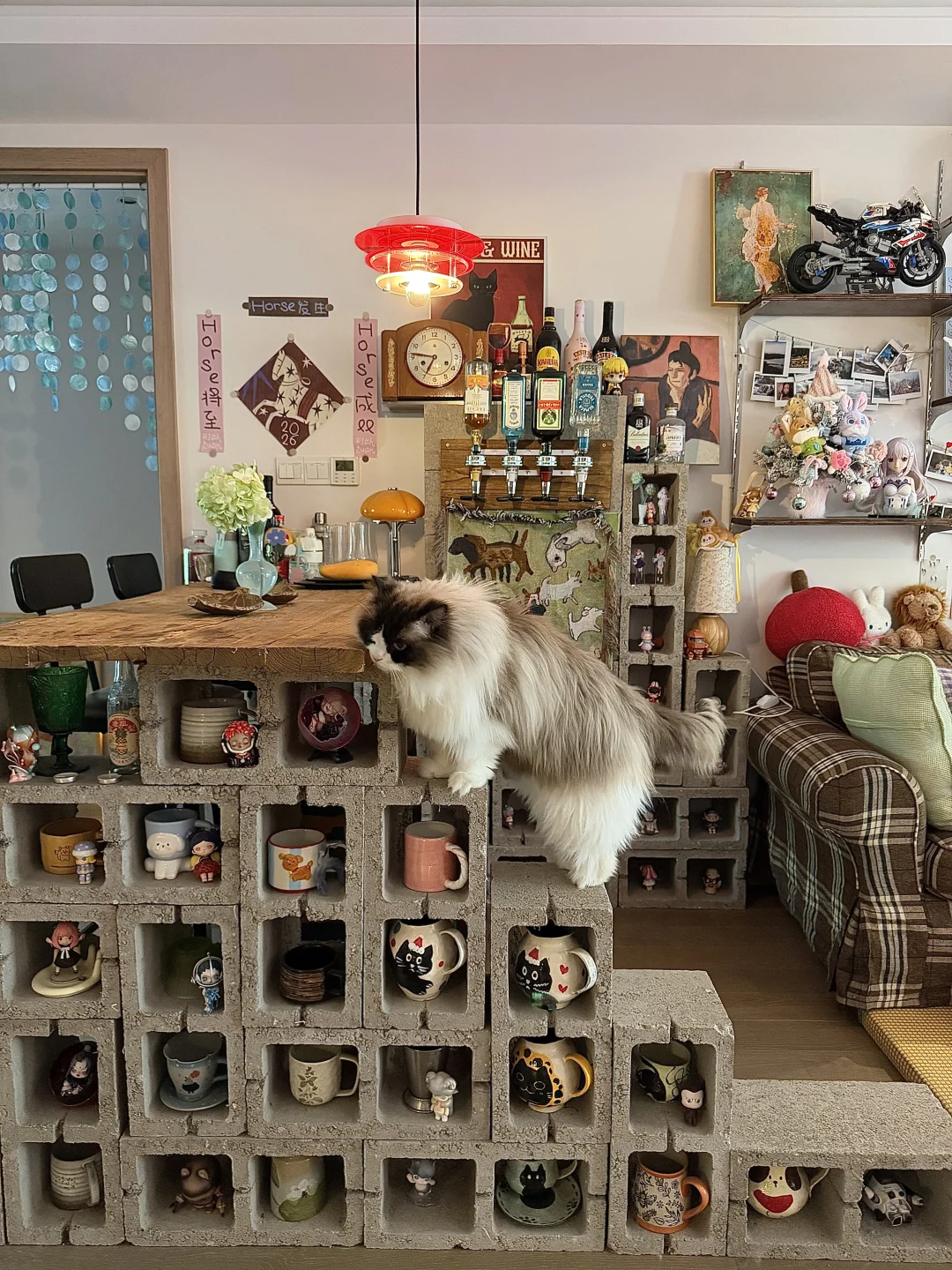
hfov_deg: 56.8
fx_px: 880
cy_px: 635
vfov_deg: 71.6
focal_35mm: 24
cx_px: 476
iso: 800
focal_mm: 6.76
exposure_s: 1/50
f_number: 1.78
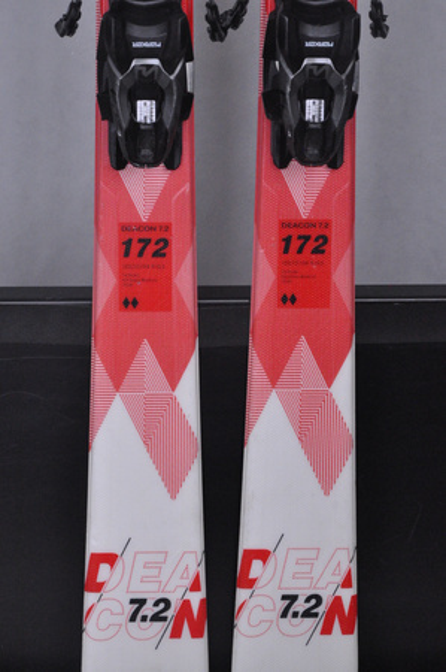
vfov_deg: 18.2
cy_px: 336
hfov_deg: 12.2
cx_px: 223
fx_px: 2095
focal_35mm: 112
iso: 3200
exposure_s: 1/125
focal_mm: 75
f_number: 9.5
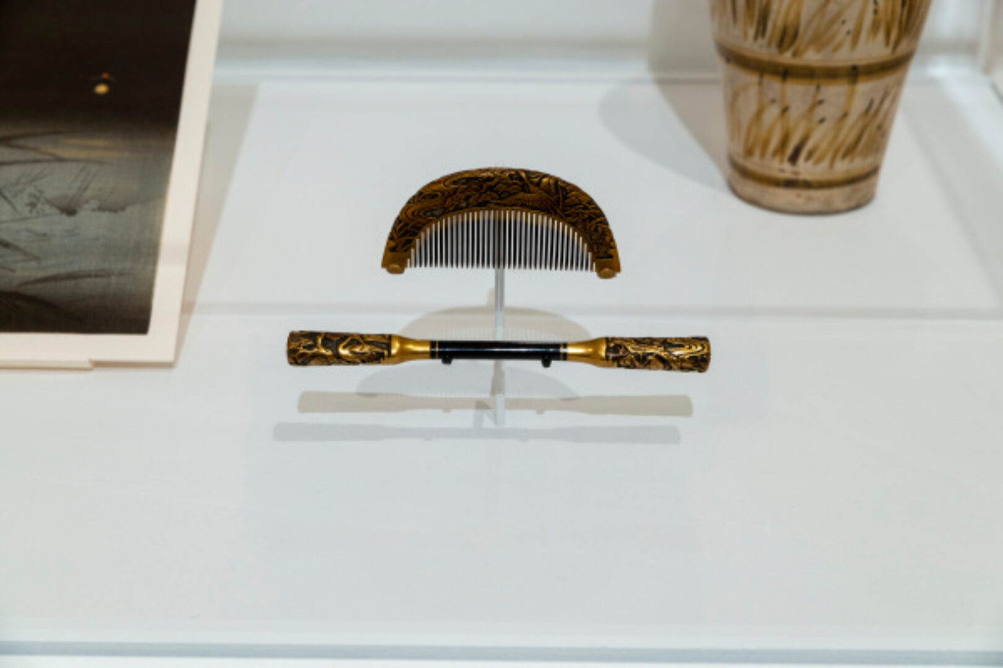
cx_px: 502
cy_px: 334
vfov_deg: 19.5
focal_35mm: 70
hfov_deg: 28.8
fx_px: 1950
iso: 400
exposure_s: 1/4
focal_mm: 70
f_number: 8
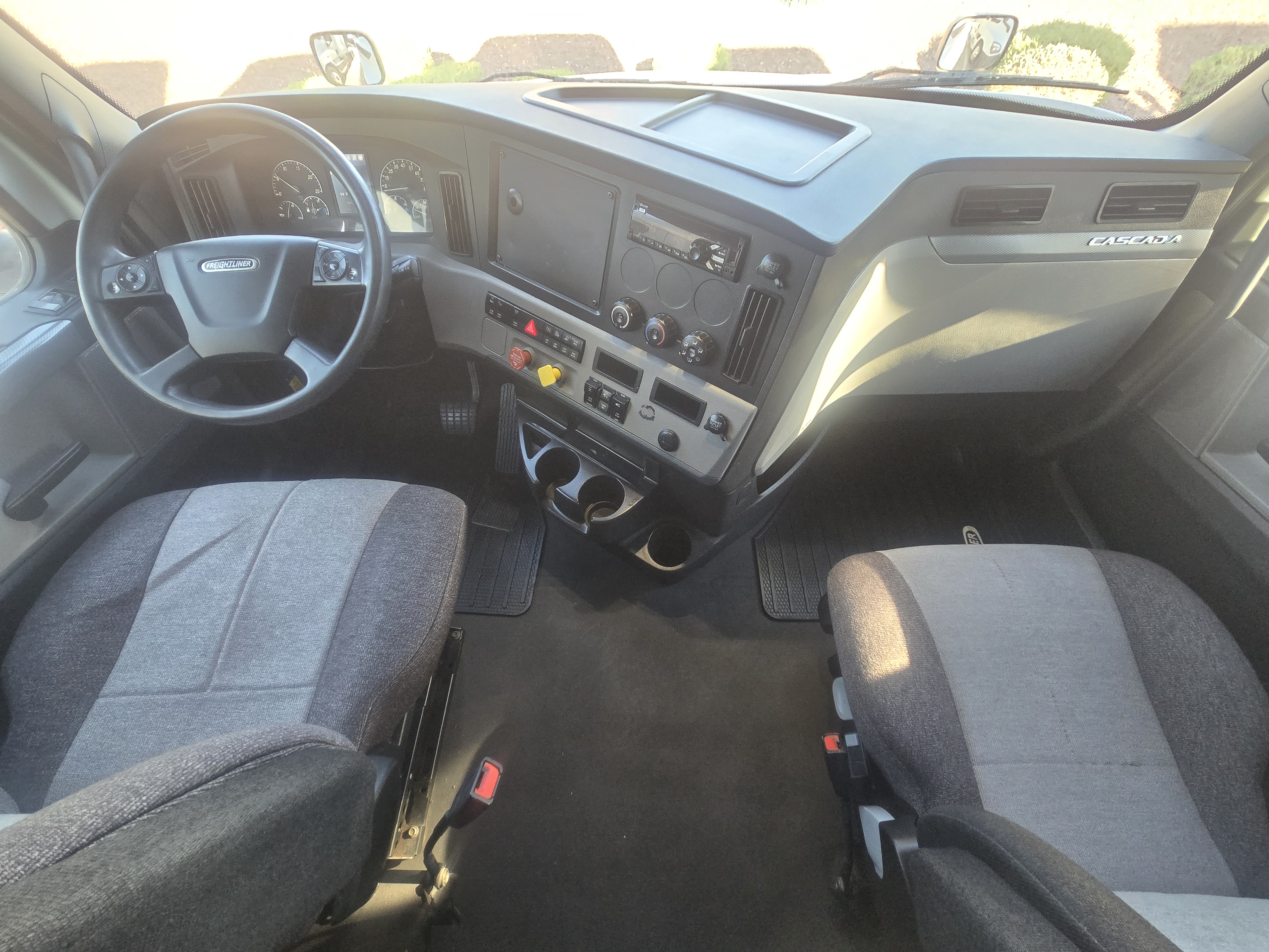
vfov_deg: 89.9
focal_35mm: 13
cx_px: 634
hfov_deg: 106.2
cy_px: 476
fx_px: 477
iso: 320
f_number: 2.2
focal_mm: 2.2
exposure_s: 1/100
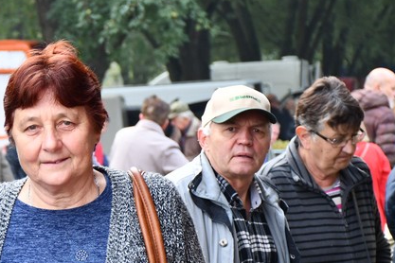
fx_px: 2425
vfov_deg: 6.2
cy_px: 266
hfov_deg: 9.2
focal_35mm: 221
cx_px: -58
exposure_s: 1/250
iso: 800
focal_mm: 60
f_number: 5
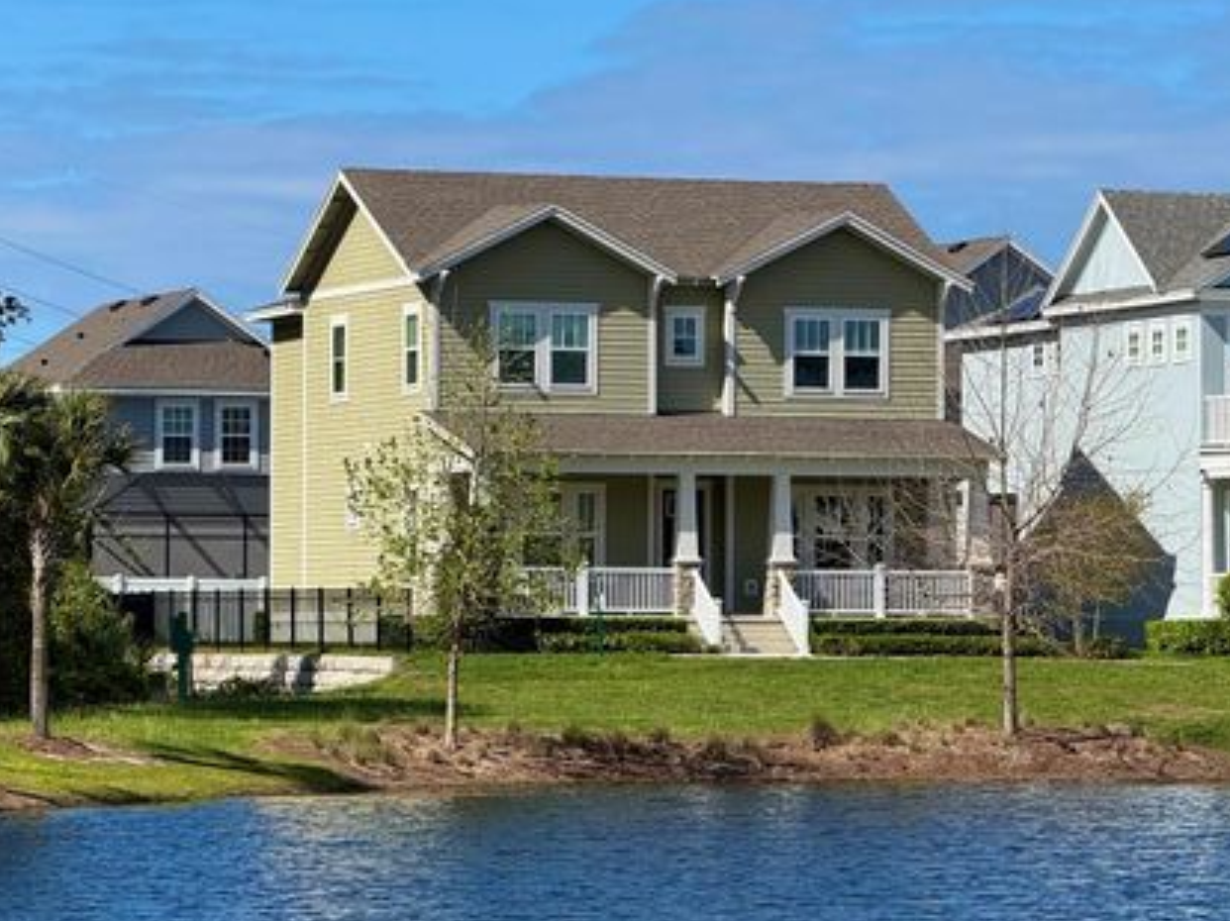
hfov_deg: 13.6
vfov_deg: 10.2
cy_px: 406
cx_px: 588
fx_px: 5149
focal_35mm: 145
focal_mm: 15.66
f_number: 2.8
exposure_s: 1/1773
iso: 50
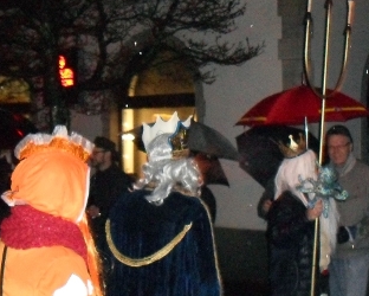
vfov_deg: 20.2
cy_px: 126
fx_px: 831
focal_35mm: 76
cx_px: 277
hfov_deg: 24.8
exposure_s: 1/45
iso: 400
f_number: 2.8
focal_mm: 6.3
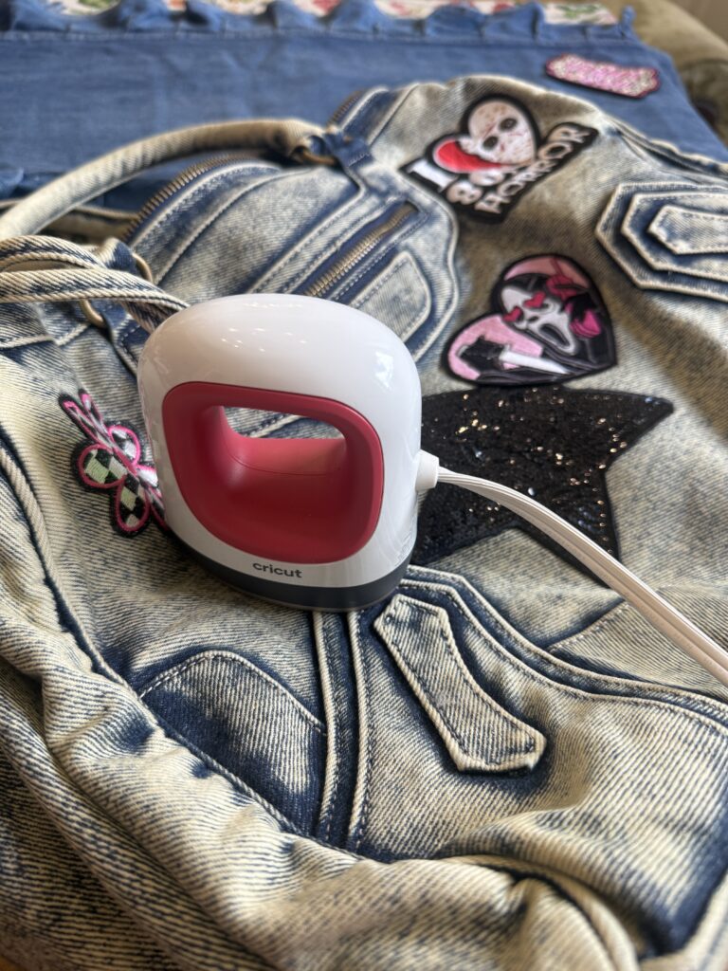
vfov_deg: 71.6
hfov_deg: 56.8
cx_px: 364
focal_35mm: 24
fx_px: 673
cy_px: 486
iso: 100
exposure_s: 1/121
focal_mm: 6.76
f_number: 1.78
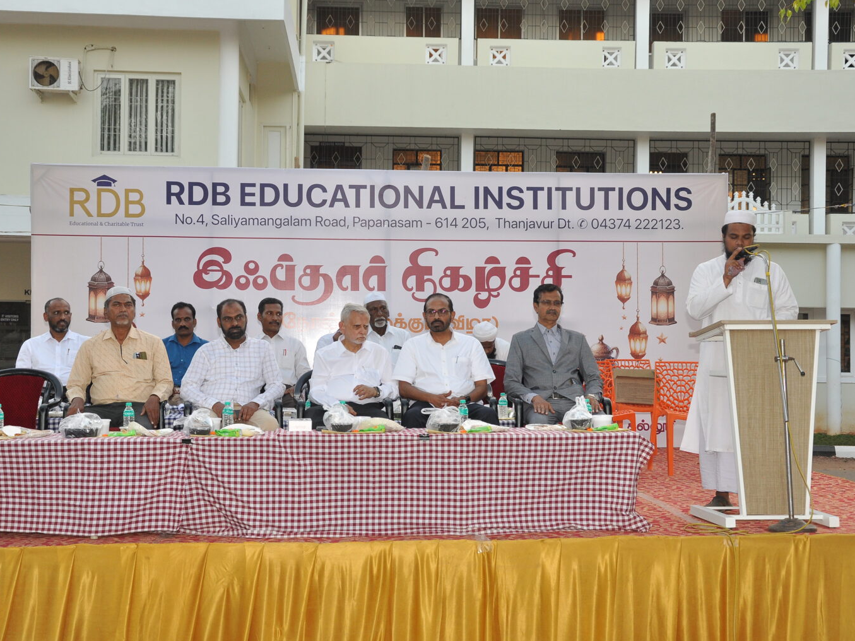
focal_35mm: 49
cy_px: 321
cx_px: 405
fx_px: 1210
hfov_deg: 38.9
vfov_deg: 29.7
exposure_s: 1/125
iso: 500
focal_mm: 30
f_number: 8
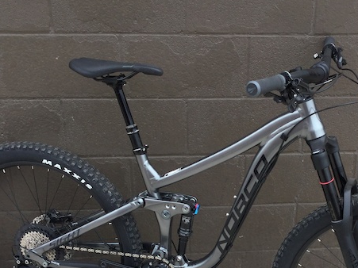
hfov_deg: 34.7
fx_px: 569
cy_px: 230
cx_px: 227
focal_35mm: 55
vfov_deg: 25.9
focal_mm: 3.3
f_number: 2.4
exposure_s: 1/203
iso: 25
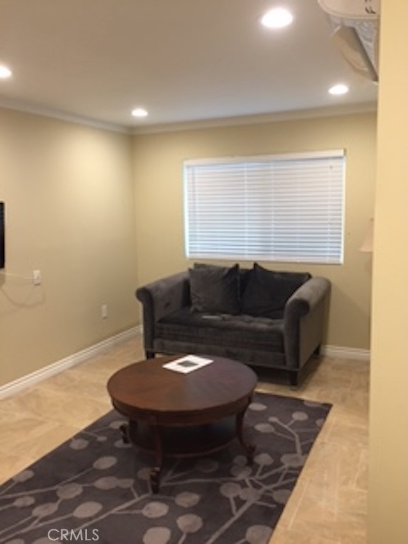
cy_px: 272
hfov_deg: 48.2
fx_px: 456
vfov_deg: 61.7
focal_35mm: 29
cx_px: 204
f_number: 2.2
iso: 80
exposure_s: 1/30
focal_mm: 4.15
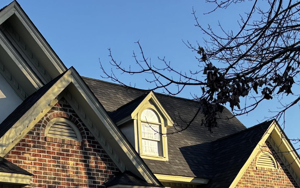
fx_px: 572
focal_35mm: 70
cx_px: 89
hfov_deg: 29.1
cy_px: 246
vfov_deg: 17.4
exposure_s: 1/775
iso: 50
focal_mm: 5.96
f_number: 1.6
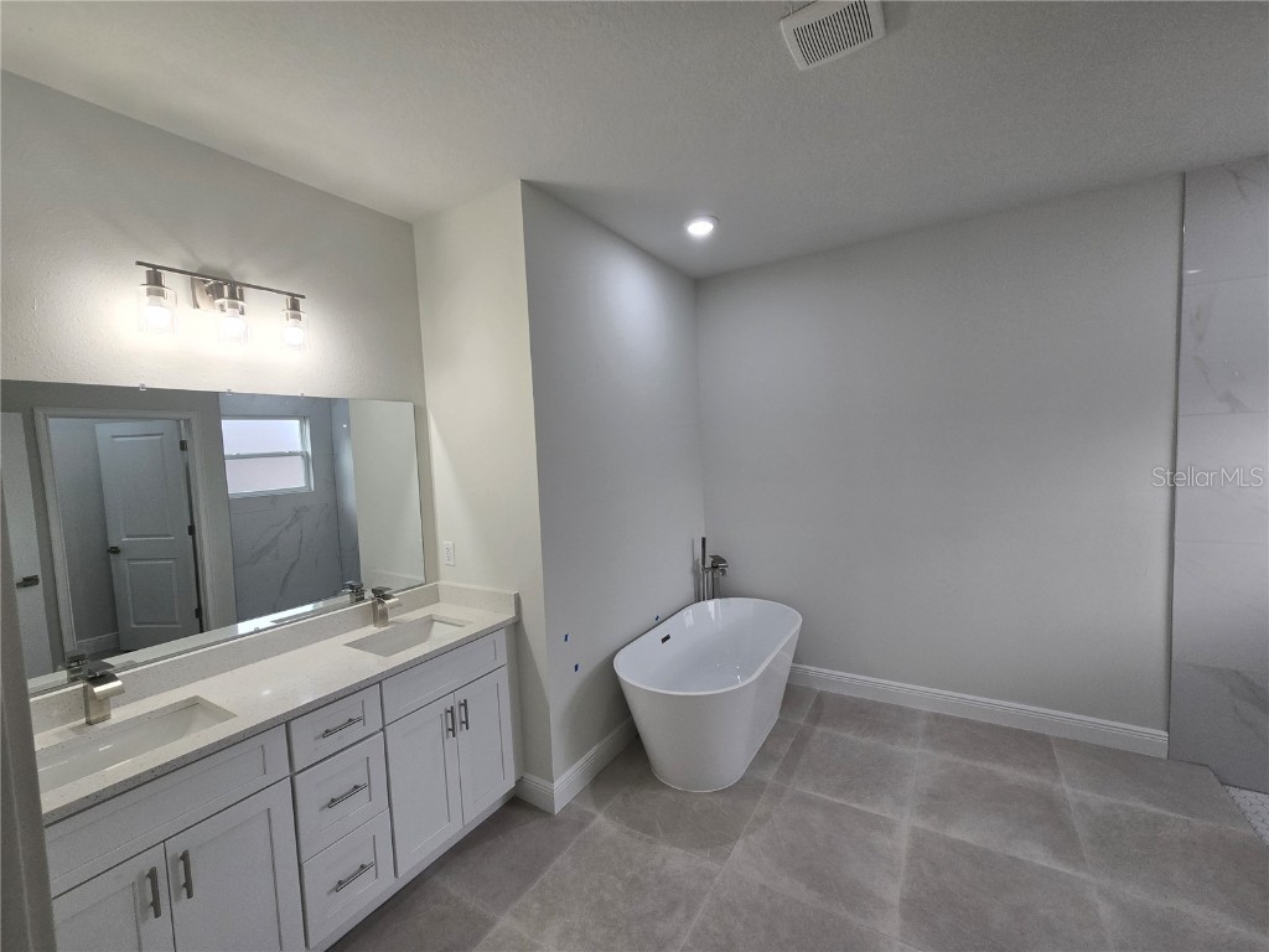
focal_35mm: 13
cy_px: 476
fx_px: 477
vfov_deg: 89.9
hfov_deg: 106.2
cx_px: 634
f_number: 2.2
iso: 80
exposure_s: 1/120
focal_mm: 2.2
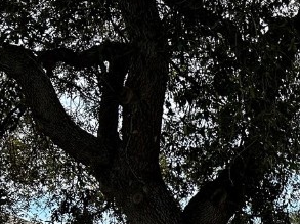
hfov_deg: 17.9
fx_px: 788
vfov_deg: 14.9
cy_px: 349
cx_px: 517
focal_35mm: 91
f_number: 1.5
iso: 50
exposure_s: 1/3165
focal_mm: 5.7
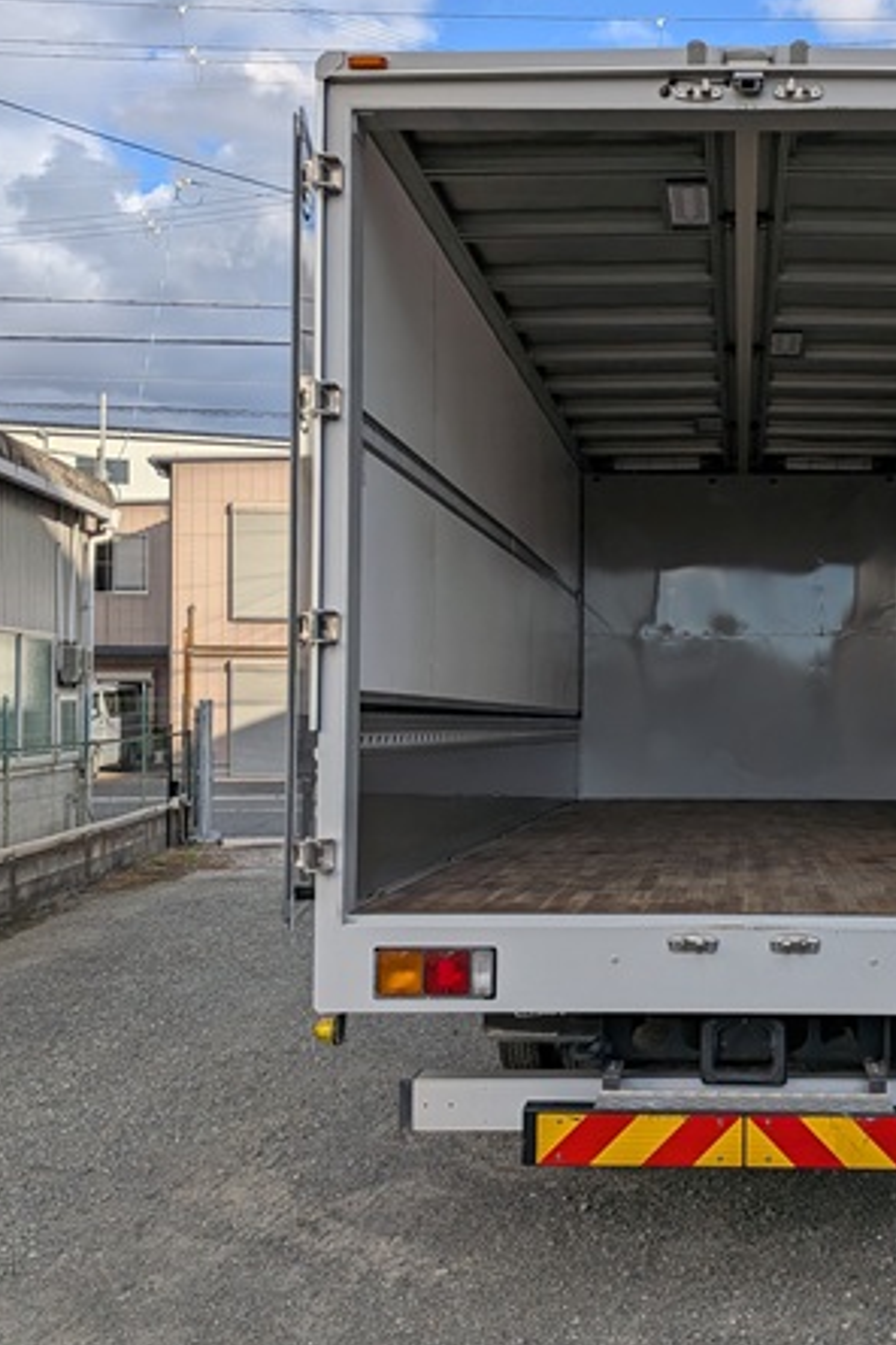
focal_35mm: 36
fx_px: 1344
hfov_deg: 35.6
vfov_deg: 53.1
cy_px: 688
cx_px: 730
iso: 26
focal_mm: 4.53
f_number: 1.7
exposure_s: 1/2066
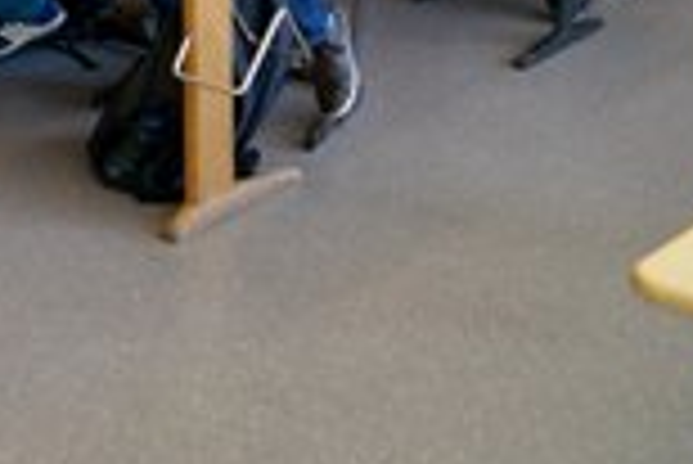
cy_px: -180
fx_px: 1676
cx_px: -184
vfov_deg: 14.9
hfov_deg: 21.4
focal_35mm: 87
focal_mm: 20
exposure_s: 1/60
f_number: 4
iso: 160
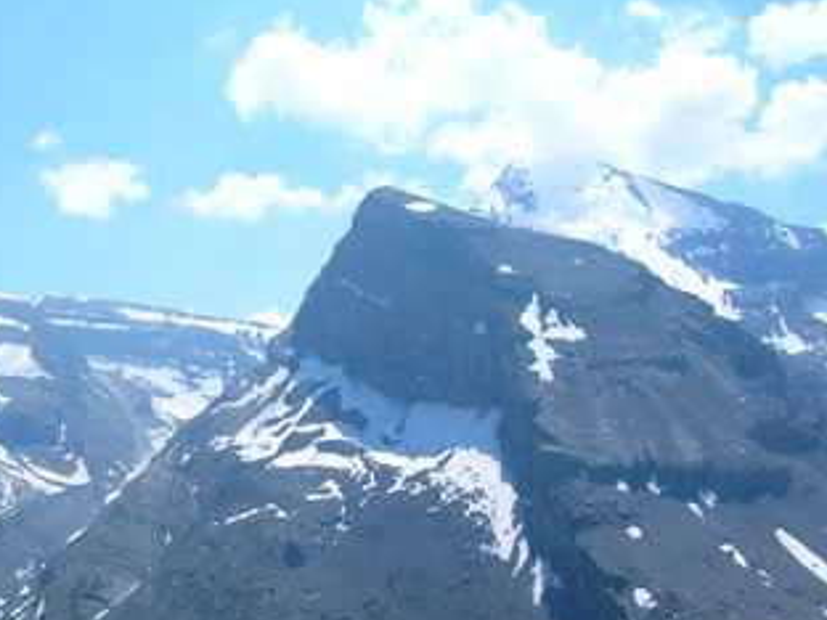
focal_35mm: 49
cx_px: 281
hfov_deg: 38.5
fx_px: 1171
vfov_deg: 29.4
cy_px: 420
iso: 50
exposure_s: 1/580
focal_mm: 5.7
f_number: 4.9
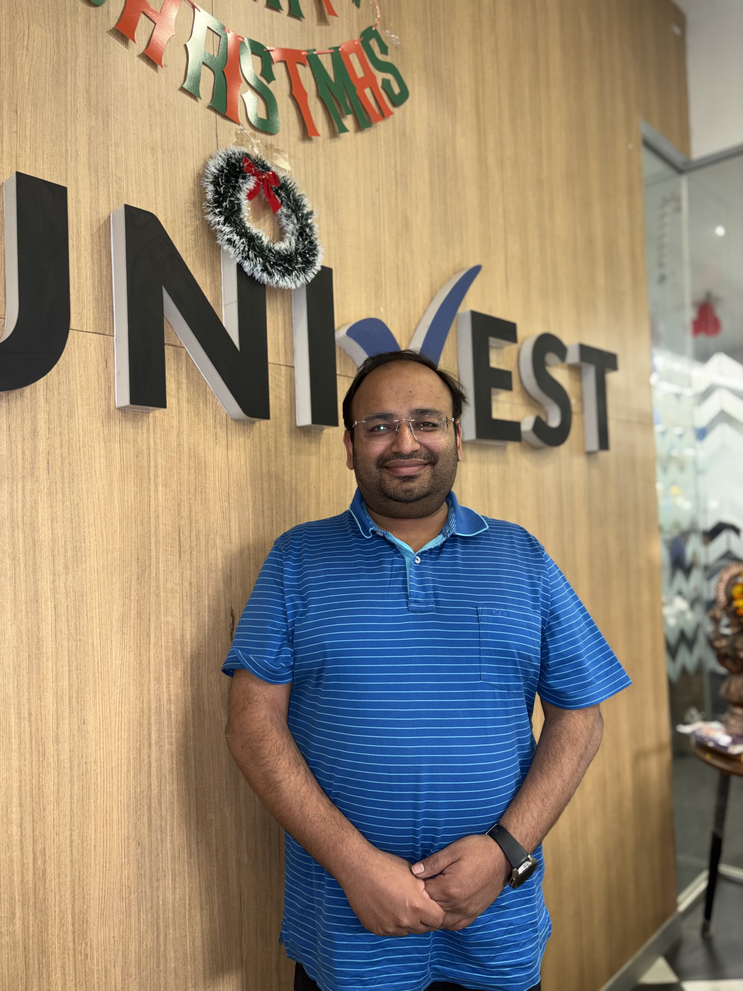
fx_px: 744
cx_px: 372
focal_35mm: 26
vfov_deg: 67.3
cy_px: 496
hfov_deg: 53.1
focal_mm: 5.96
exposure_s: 1/18
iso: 64
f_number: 1.6
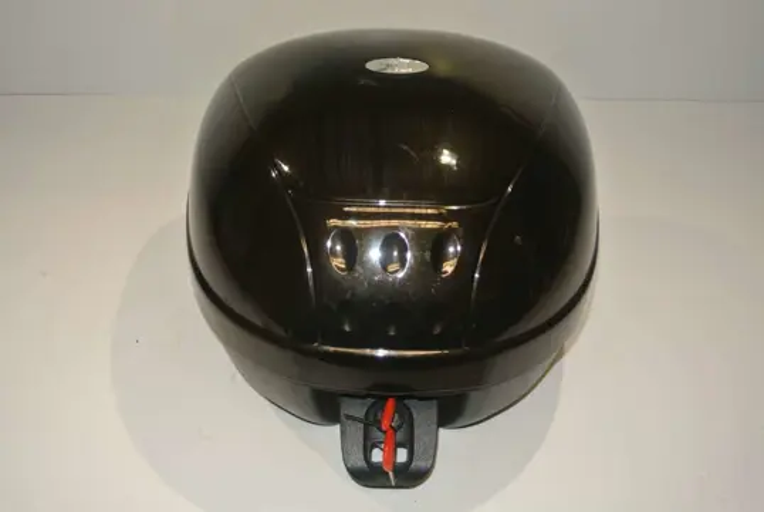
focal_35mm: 37
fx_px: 786
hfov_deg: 51.8
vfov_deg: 36.0
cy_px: 256
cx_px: 382
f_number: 4
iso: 200
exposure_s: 1/60
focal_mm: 14
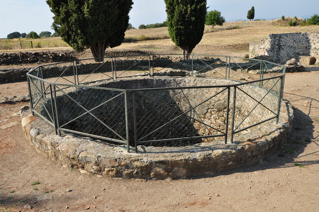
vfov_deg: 47.8
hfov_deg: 67.4
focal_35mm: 27
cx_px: 160
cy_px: 106
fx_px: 239
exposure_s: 1/640
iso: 400
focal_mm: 18
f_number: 9
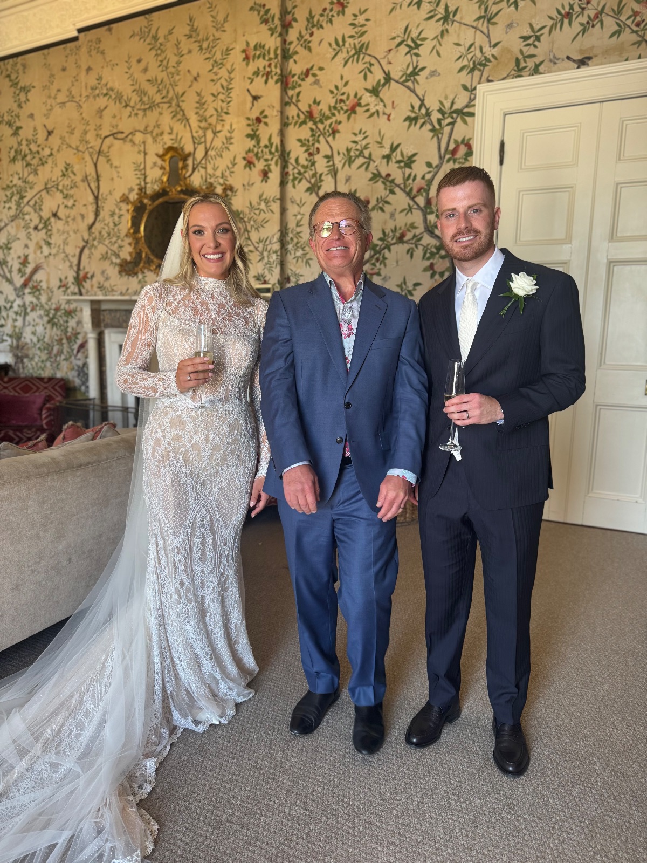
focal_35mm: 24
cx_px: 324
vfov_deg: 71.6
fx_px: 598
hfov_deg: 56.8
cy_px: 432
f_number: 1.78
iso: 200
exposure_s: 1/100
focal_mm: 6.76
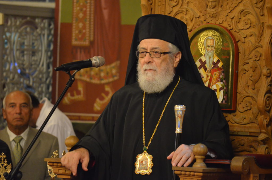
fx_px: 2262
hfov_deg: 6.9
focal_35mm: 300
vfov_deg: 4.6
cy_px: 90
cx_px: 136
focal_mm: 200
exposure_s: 1/20
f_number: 5.6
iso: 3200
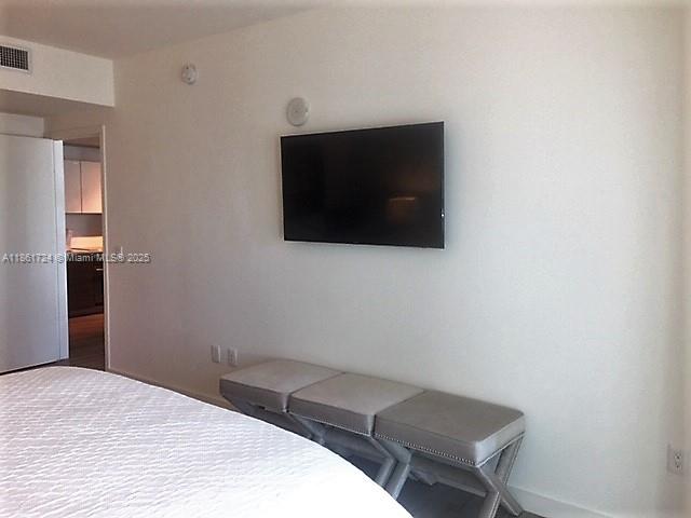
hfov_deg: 61.7
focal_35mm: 29
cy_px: 259
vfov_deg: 48.2
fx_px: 579
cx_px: 346
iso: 40
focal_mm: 4.15
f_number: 2.2
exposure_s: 1/30
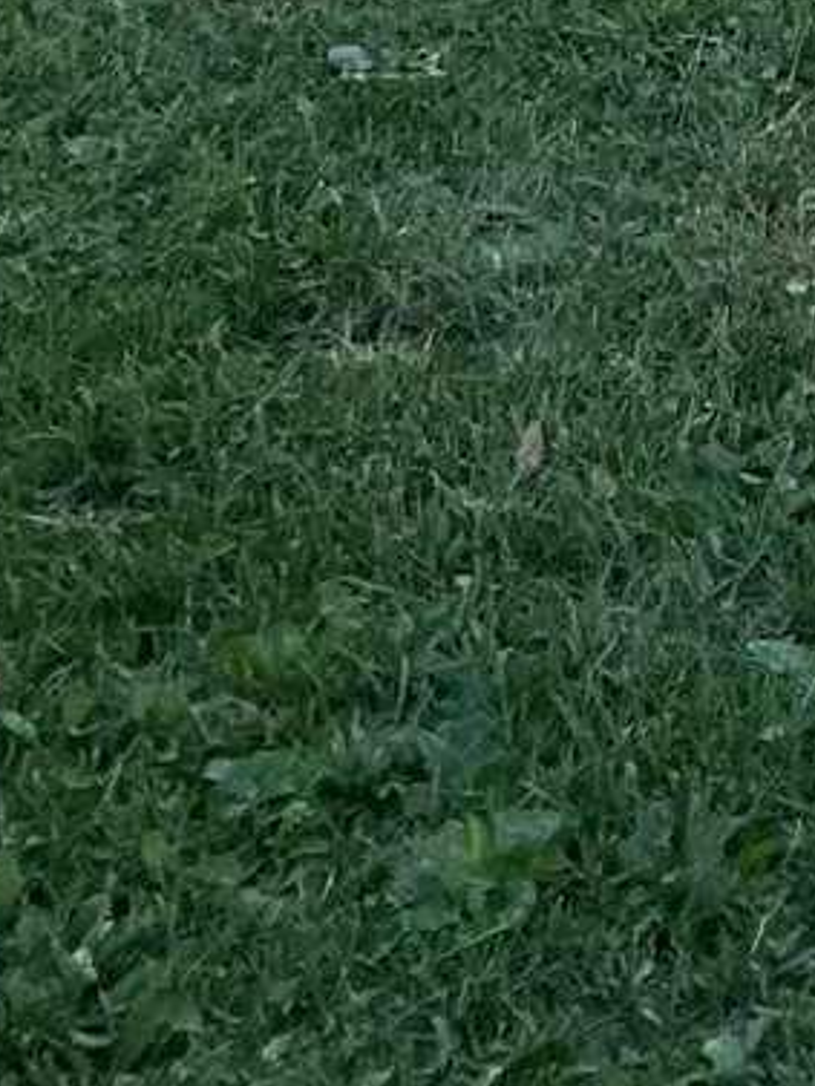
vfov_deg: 9.6
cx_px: 1662
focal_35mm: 159
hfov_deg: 8.8
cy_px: -2184
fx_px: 4989
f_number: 1.5
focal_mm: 5.7
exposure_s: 1/887
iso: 50
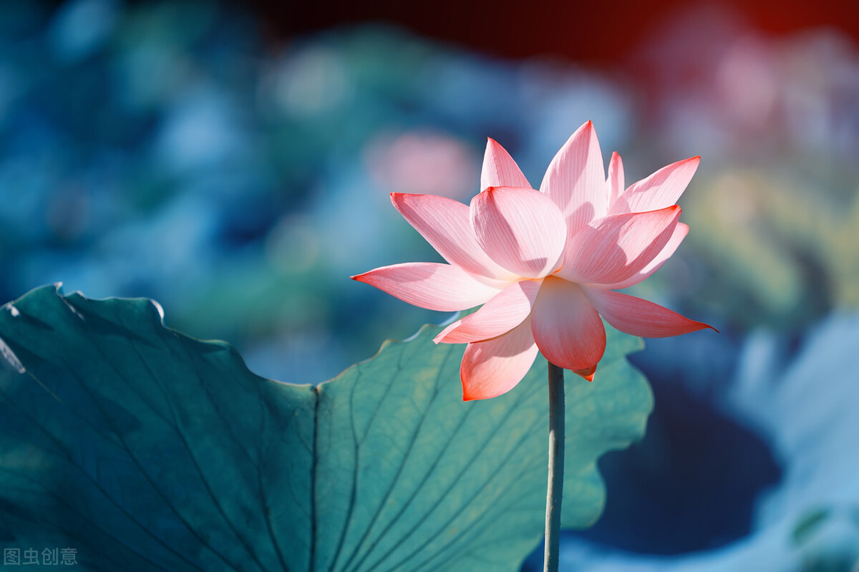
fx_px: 9540
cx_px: 430
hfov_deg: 5.2
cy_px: 286
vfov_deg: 3.4
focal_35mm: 400
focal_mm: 400
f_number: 5.6
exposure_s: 1/500
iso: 100
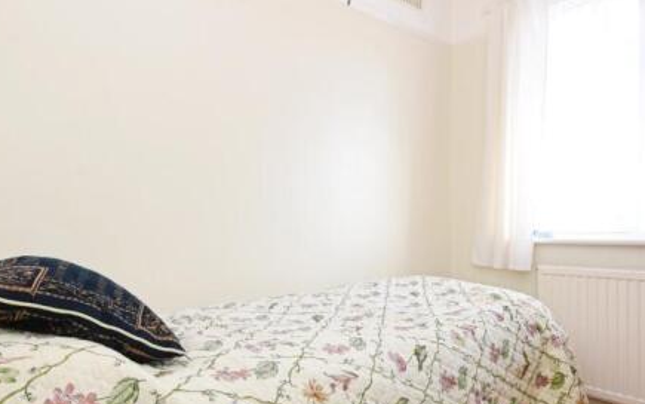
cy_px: 227
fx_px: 404
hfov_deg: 77.1
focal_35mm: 23
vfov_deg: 52.9
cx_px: 327
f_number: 8
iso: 800
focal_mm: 10
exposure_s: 1/50
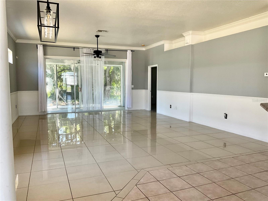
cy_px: 100
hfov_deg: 61.7
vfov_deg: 48.2
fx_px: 225
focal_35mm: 29
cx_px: 134
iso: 50
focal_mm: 3
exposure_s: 1/60
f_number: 1.8
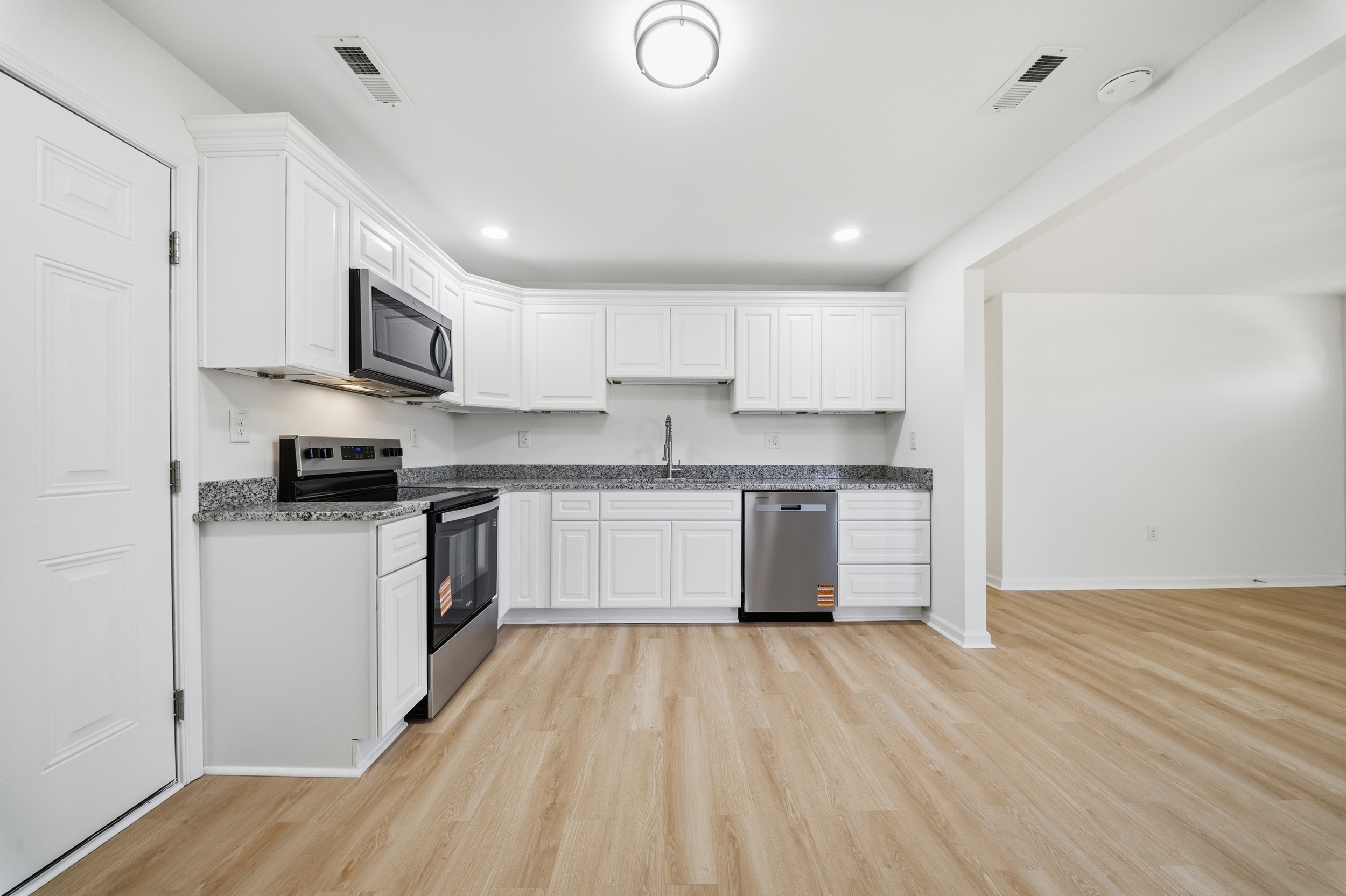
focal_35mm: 12
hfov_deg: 112.6
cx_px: 673
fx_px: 448
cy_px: 448
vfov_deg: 90.0
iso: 250
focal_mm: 12
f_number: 8
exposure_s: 1/80
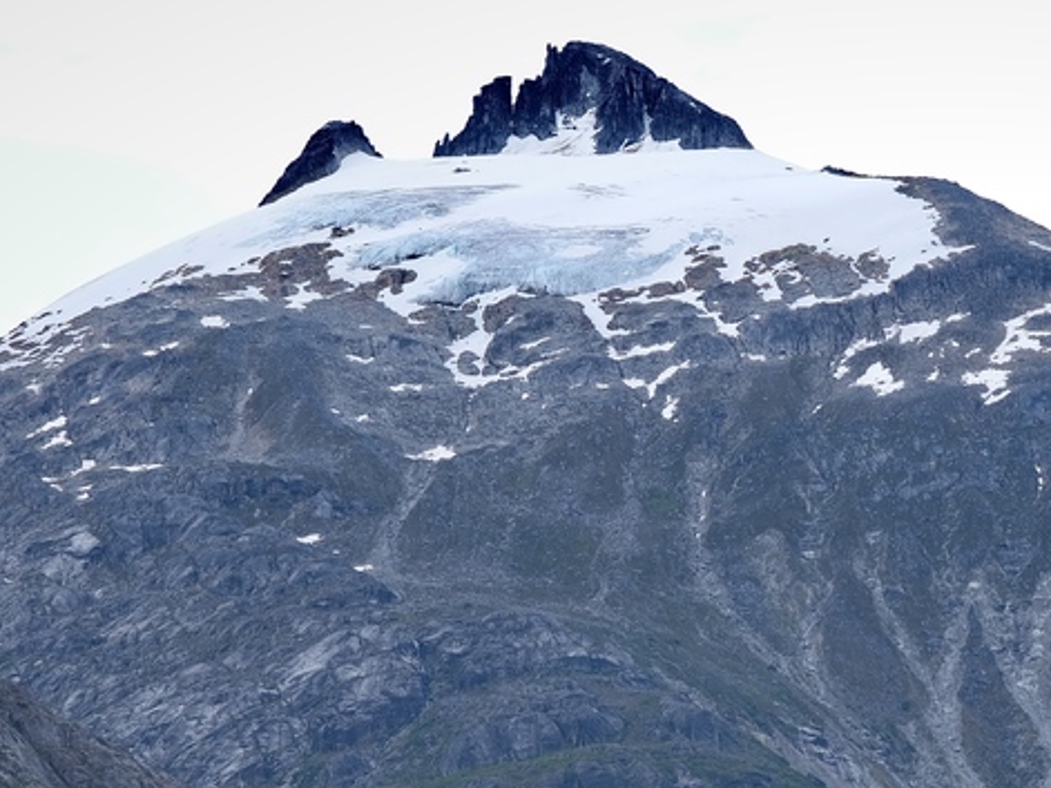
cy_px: 866
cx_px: 951
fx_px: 5555
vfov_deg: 8.1
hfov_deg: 10.7
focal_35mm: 183
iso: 100
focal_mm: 70
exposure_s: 1/160
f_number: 5.6
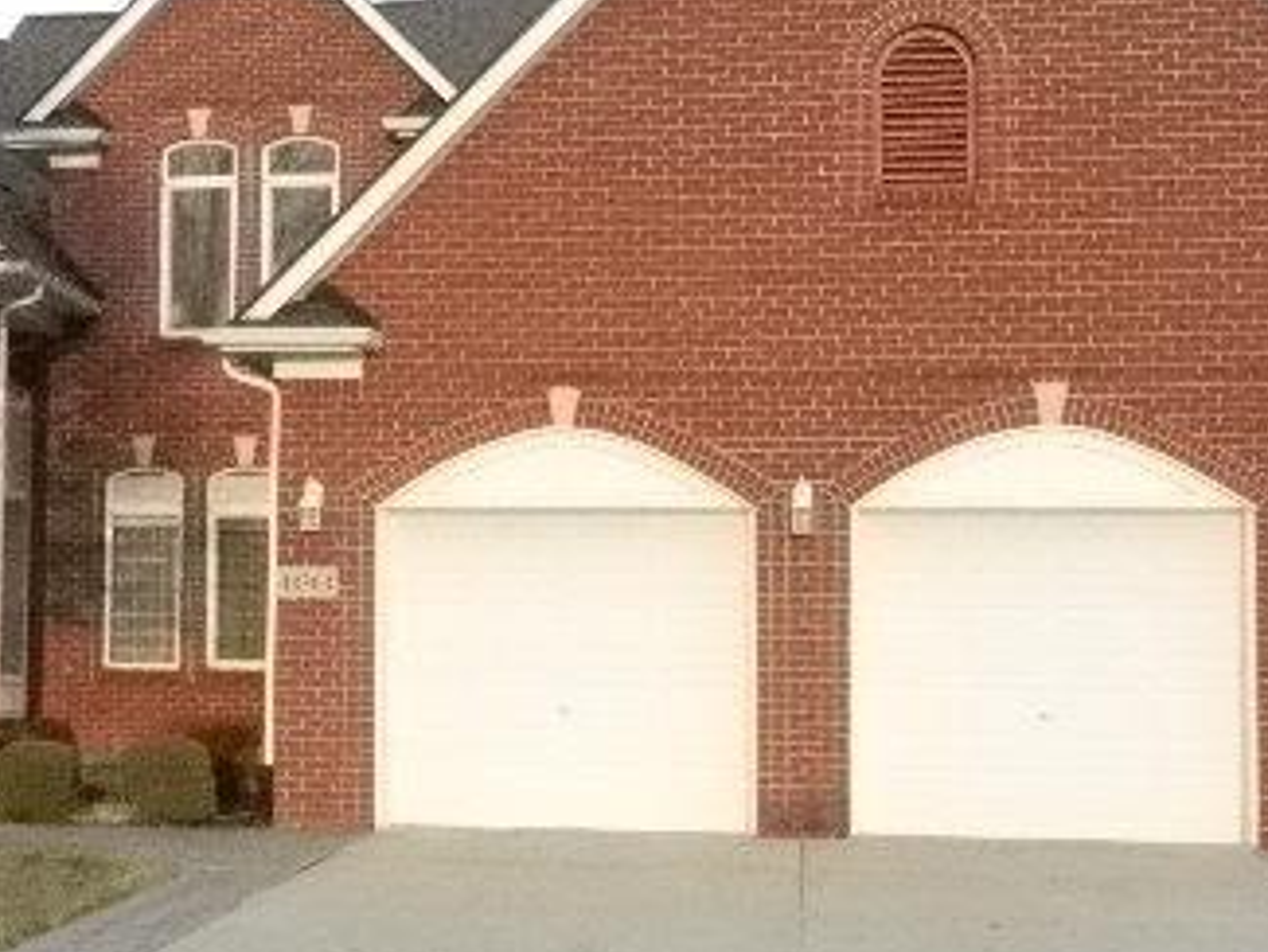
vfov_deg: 22.6
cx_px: 421
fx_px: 2382
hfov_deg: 29.6
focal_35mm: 65
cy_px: 542
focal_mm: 5.9
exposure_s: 1/2000
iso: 3200
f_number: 7.6
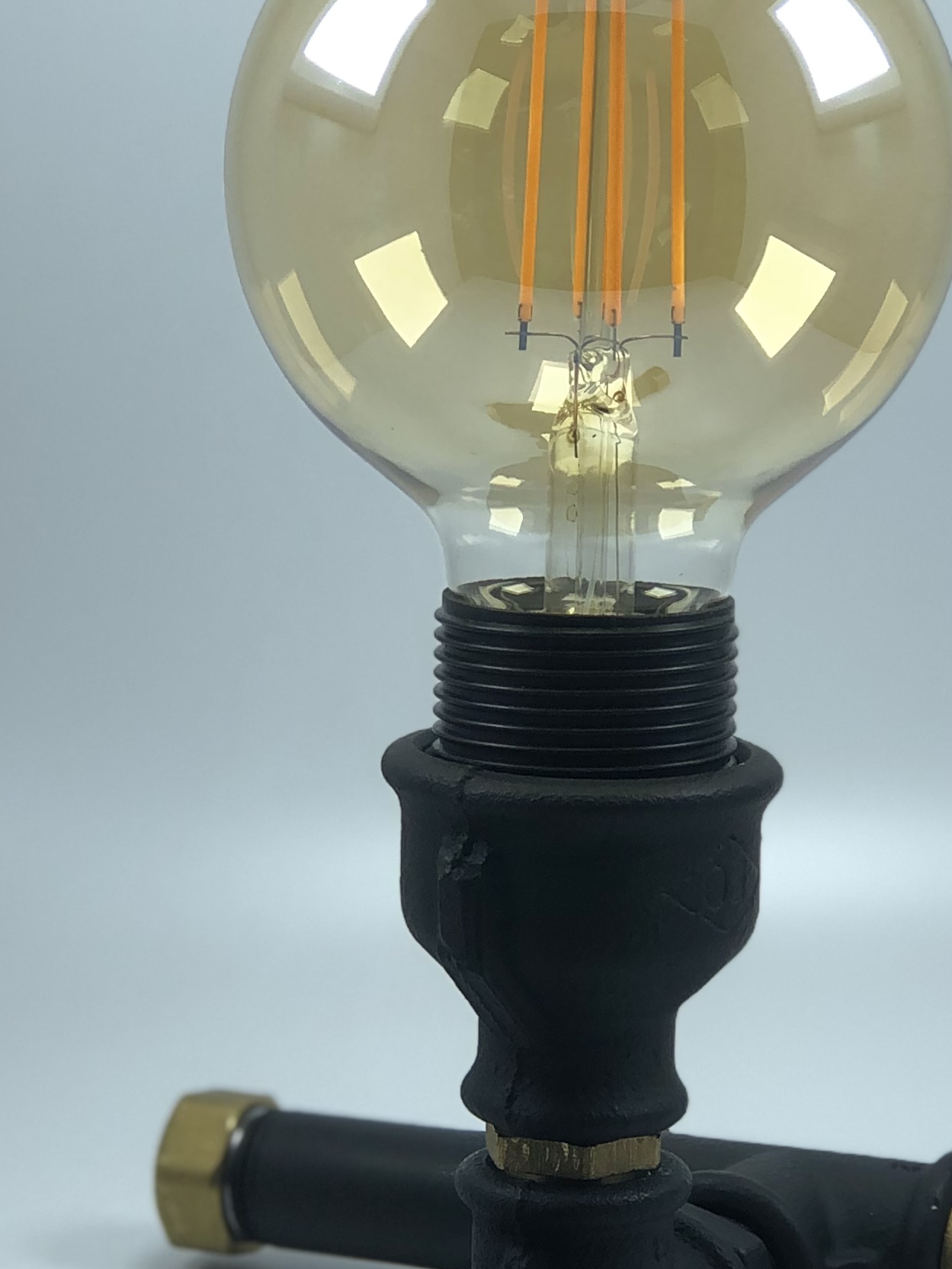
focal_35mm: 138
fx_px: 5060
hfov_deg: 10.7
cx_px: 595
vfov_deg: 14.3
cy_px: 841
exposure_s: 1/121
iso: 20
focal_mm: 6.6
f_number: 2.8
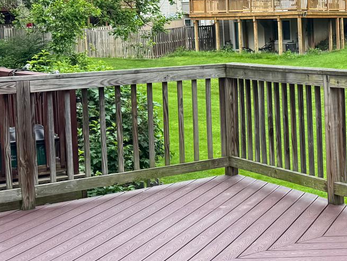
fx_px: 752
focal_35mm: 75
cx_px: 479
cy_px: 66
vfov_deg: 19.5
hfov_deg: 22.5
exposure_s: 1/448
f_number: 1.78
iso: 80
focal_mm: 6.76
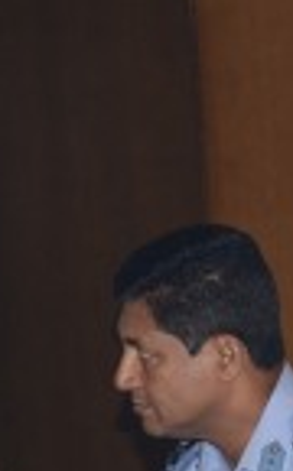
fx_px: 4443
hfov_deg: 3.8
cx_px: 392
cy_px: 588
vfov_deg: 6.0
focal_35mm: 346
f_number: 5.6
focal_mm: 82
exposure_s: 1/125
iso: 1600
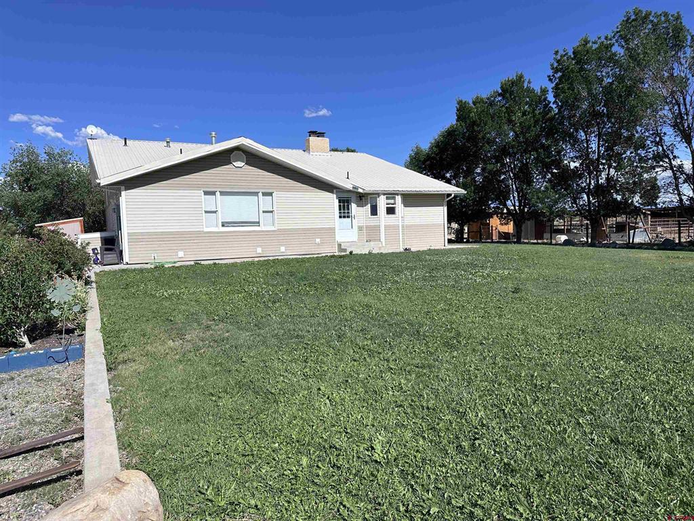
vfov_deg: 56.8
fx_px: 481
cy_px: 260
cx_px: 347
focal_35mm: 24
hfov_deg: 71.6
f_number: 1.78
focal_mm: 6.86
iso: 80
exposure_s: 1/7042
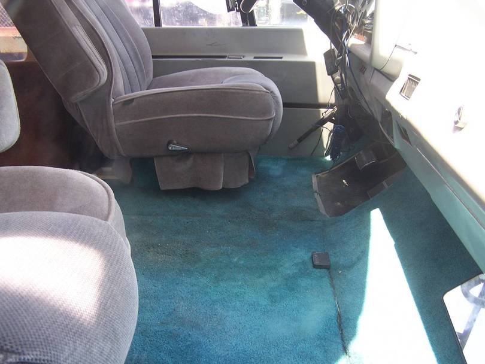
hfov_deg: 49.0
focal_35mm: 38
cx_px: 242
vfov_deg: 37.7
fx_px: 533
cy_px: 182
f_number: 2.8
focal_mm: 6.3
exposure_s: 1/90
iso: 80
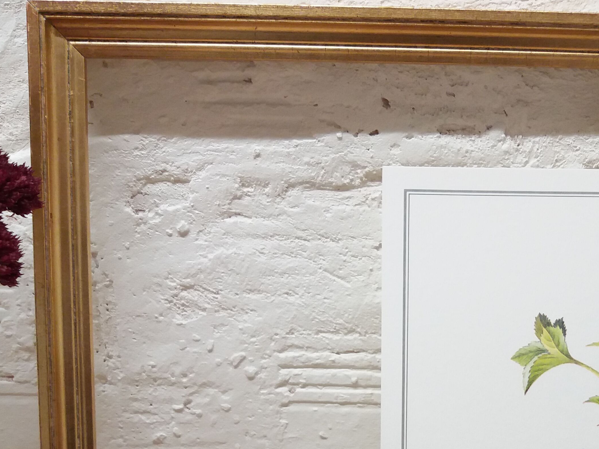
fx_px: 952
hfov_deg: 34.4
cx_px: 430
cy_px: 436
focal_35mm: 55
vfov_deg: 25.4
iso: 100
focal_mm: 3.7
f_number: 1.9
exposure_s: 1/100
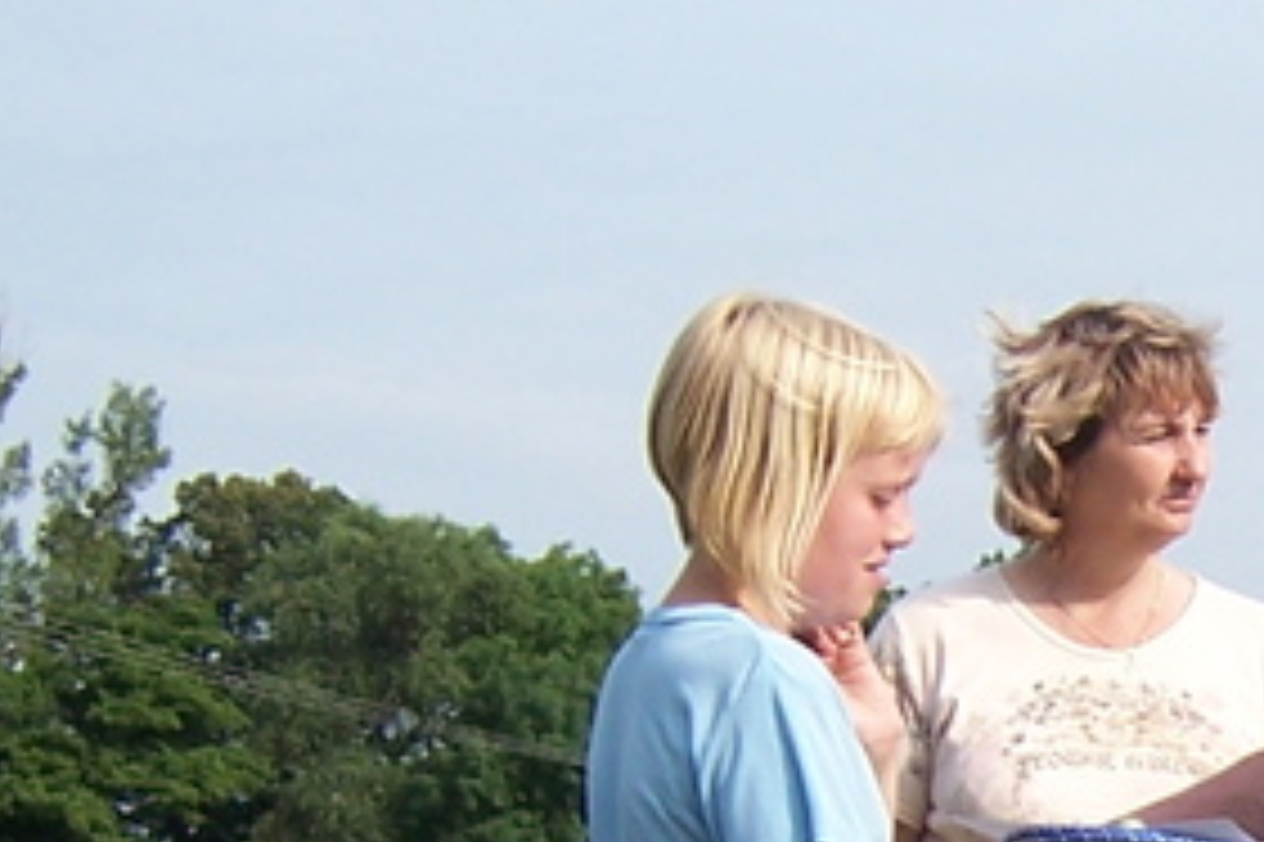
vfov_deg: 10.7
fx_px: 4386
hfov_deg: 15.6
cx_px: 1633
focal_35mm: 125
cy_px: 1121
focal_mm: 5.5
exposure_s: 1/1000
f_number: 3.4
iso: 80
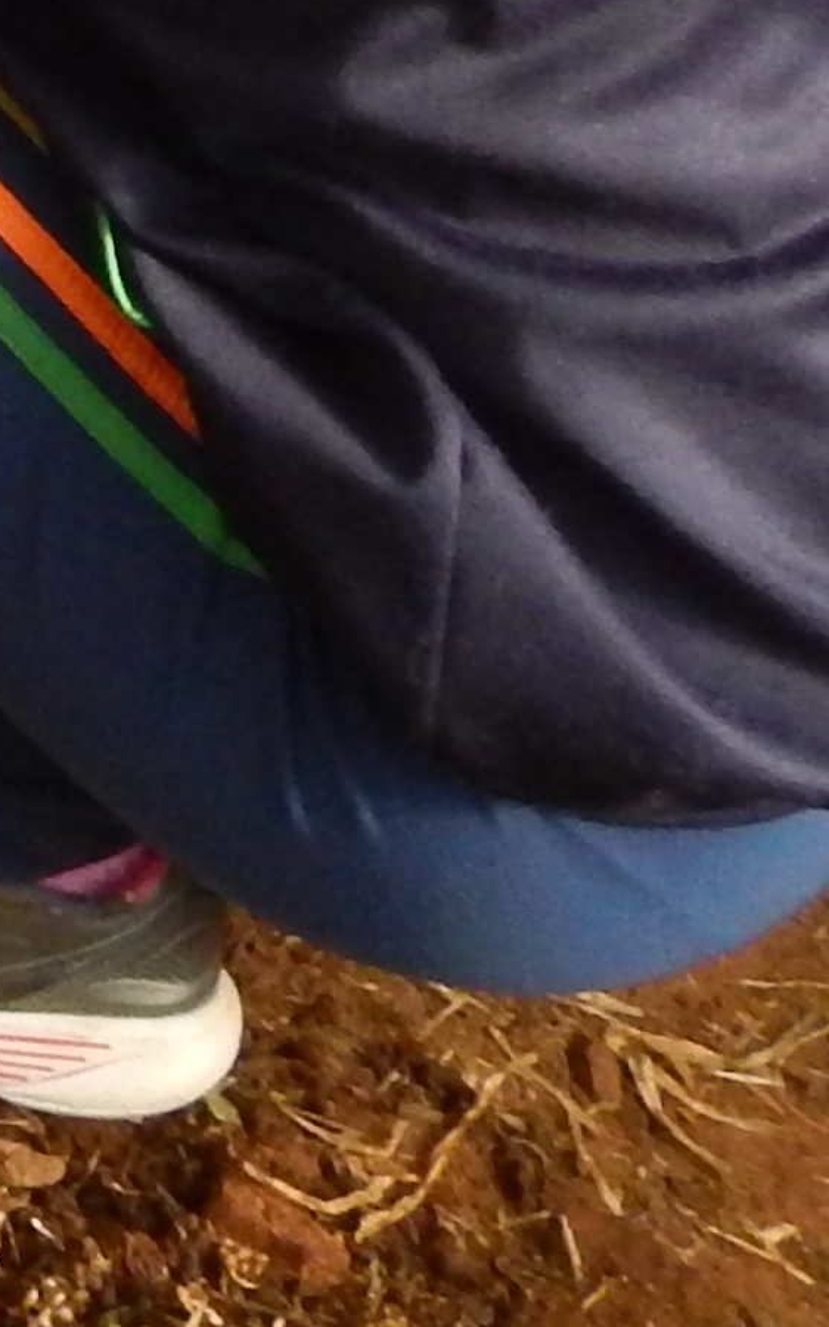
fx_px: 4518
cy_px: -586
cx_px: -1555
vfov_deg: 15.5
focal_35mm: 125
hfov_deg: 8.8
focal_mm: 4
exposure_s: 1/800
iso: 400
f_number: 3
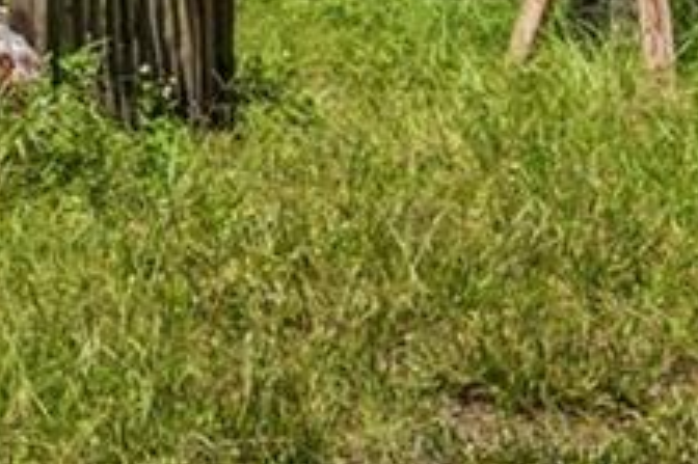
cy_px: -564
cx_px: -935
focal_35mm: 136
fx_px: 2635
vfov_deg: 9.2
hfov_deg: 12.3
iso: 100
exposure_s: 1/60
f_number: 8
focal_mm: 19
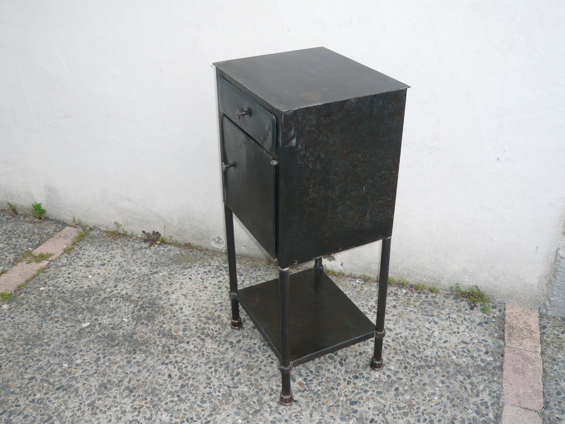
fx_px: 588
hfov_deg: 51.4
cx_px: 282
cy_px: 212
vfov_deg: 39.7
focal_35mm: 36
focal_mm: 5.8
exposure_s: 1/200
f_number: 3.1
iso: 100
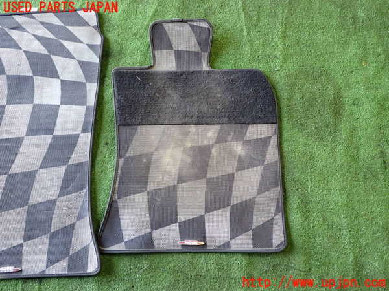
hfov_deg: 60.0
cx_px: 194
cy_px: 146
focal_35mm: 30
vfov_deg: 46.8
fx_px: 337
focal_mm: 5.4
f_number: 2.3
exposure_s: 1/30
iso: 200
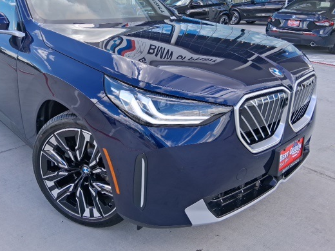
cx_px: 140
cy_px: 102
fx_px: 310
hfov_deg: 56.5
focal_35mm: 32
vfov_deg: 44.0
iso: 25
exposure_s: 1/246
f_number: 1.8
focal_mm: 3.98
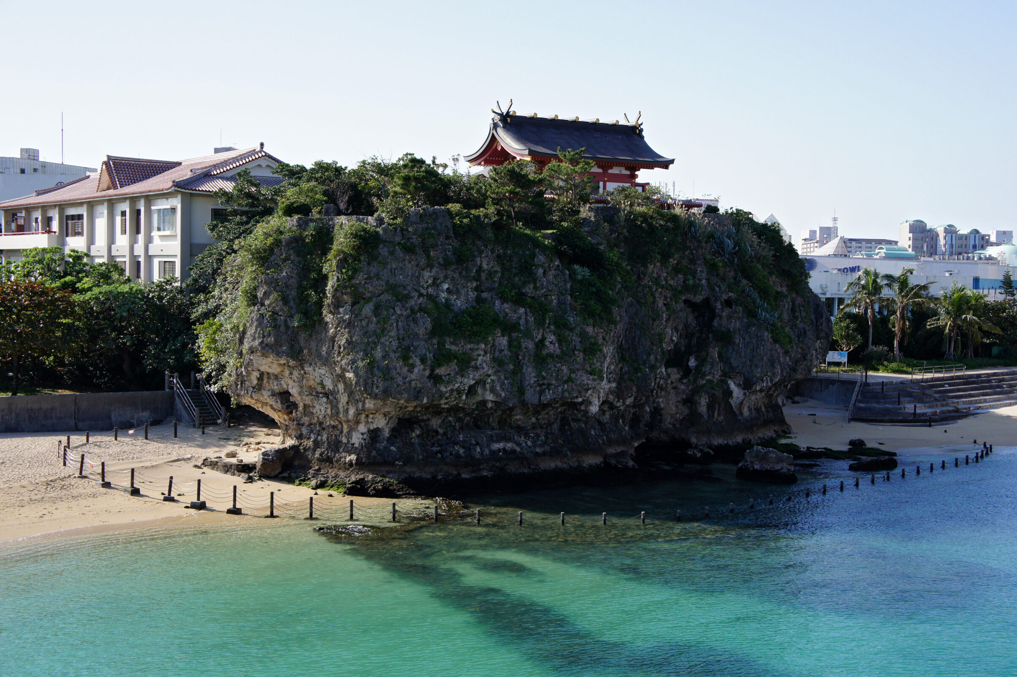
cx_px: 530
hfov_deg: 38.9
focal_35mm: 51
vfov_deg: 26.5
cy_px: 338
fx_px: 1440
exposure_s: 1/125
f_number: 8
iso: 200
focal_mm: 32
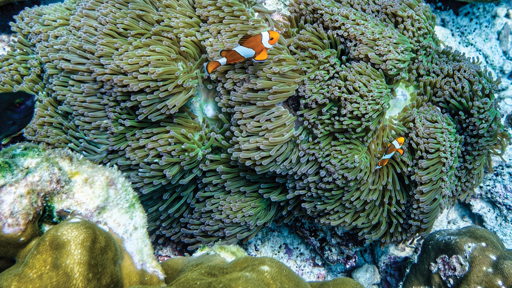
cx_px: 262
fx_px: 502
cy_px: 81
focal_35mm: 37
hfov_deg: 54.0
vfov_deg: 31.6
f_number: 5
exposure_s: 1/140
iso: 200
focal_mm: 18
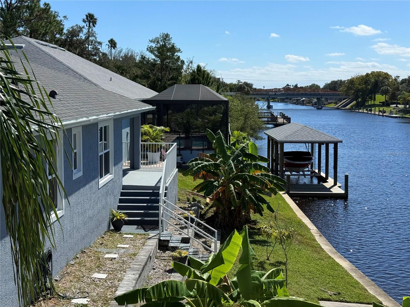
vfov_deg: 30.3
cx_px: 205
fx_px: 569
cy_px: 154
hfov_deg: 39.7
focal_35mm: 48
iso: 100
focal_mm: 6.76
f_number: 1.78
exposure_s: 1/8772
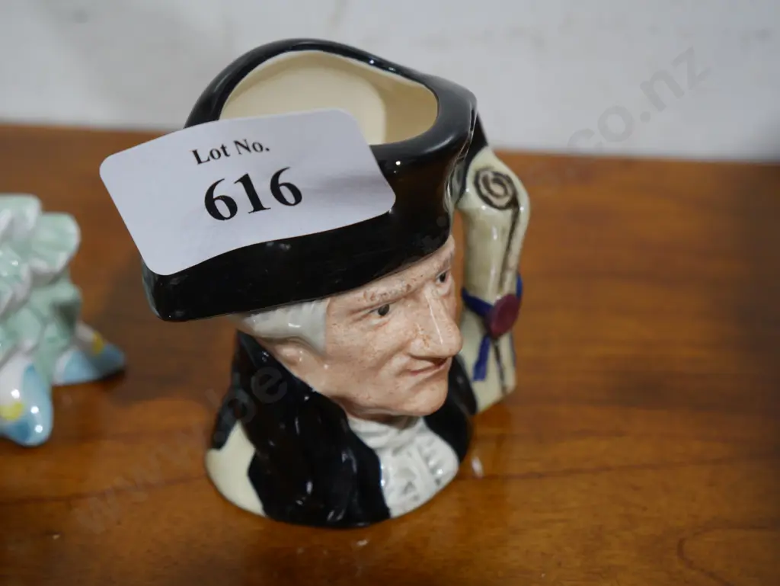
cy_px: 293
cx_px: 390
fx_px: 1488
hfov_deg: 29.4
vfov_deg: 22.3
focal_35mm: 66
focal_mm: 33
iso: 1000
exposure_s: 1/80
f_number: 5.4
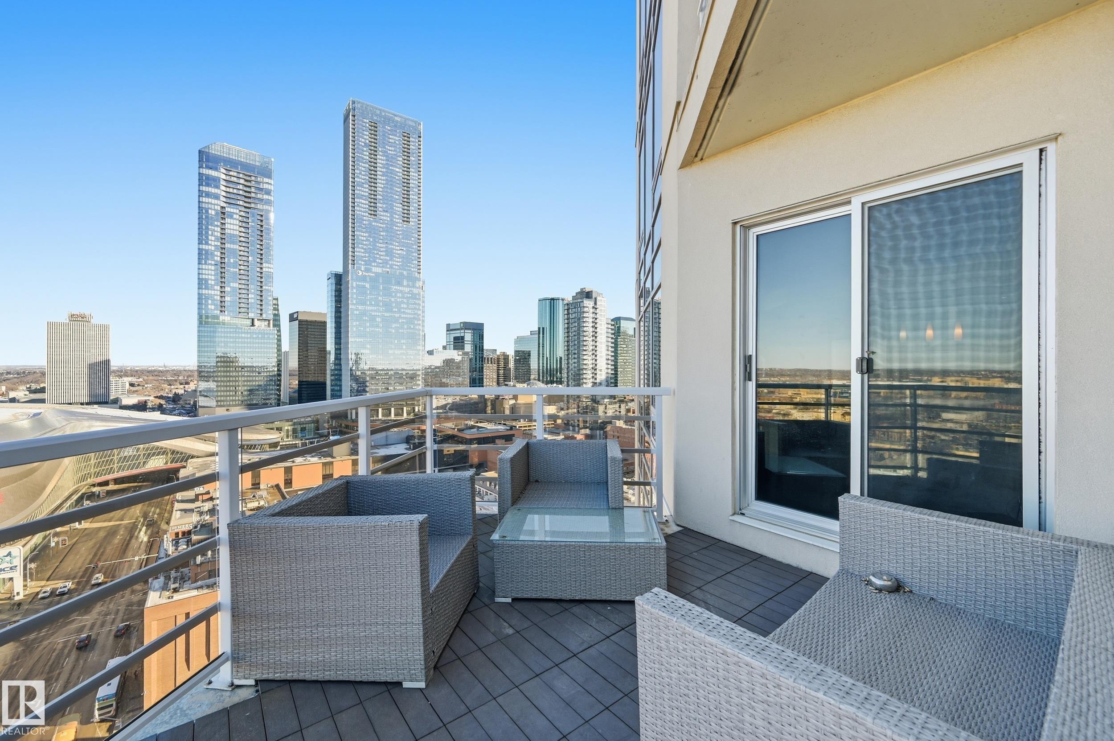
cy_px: 370
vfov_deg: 81.1
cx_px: 557
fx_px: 433
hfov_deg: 104.3
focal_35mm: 14
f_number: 7.1
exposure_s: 1/640
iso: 100
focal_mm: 14
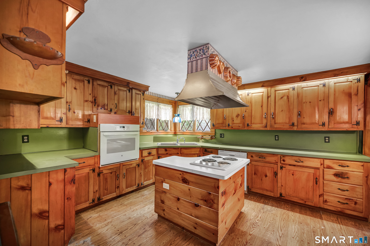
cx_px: 185
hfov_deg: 104.3
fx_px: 144
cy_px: 123
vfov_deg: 81.1
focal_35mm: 14
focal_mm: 14
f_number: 4
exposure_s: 1/13
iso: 320
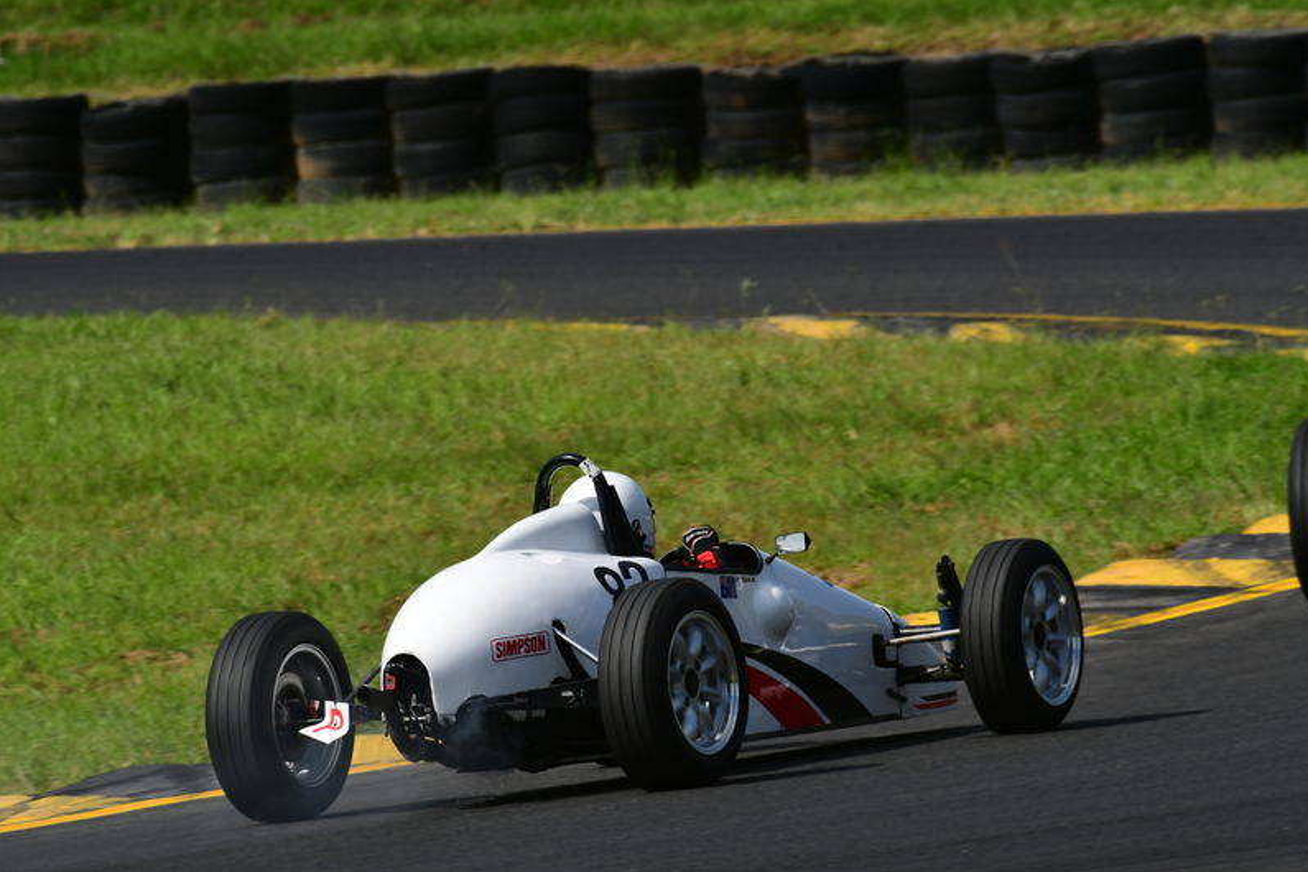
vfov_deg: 1.9
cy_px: 437
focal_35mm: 724
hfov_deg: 2.8
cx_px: 656
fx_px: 26303
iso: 250
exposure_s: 1/640
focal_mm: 480
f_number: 11
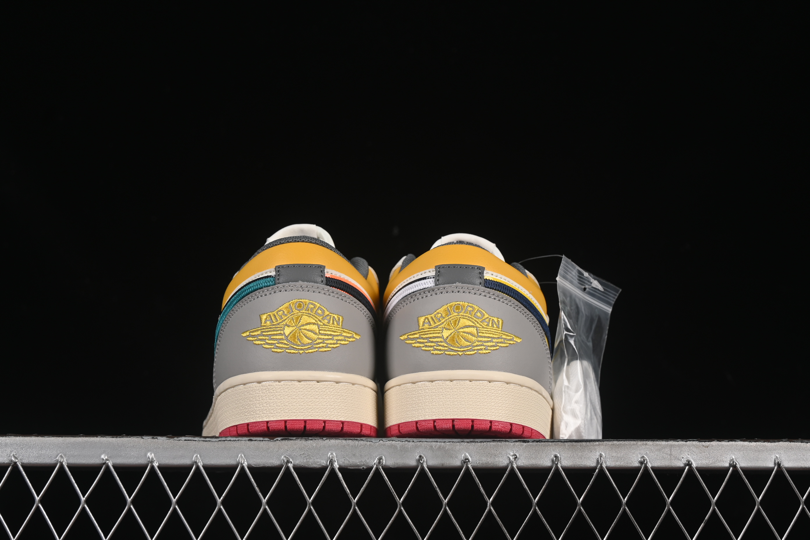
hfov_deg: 27.0
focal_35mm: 75
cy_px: 270
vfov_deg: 18.2
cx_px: 405
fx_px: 1687
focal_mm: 50
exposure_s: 1/80
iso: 160
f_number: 8
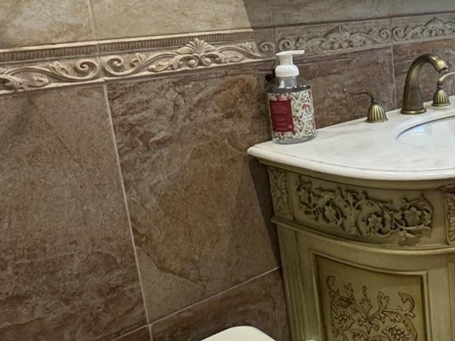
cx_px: 605
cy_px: 98
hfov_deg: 31.1
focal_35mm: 46
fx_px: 605
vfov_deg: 31.1
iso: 320
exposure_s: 1/120
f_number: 2.2
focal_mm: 2.22
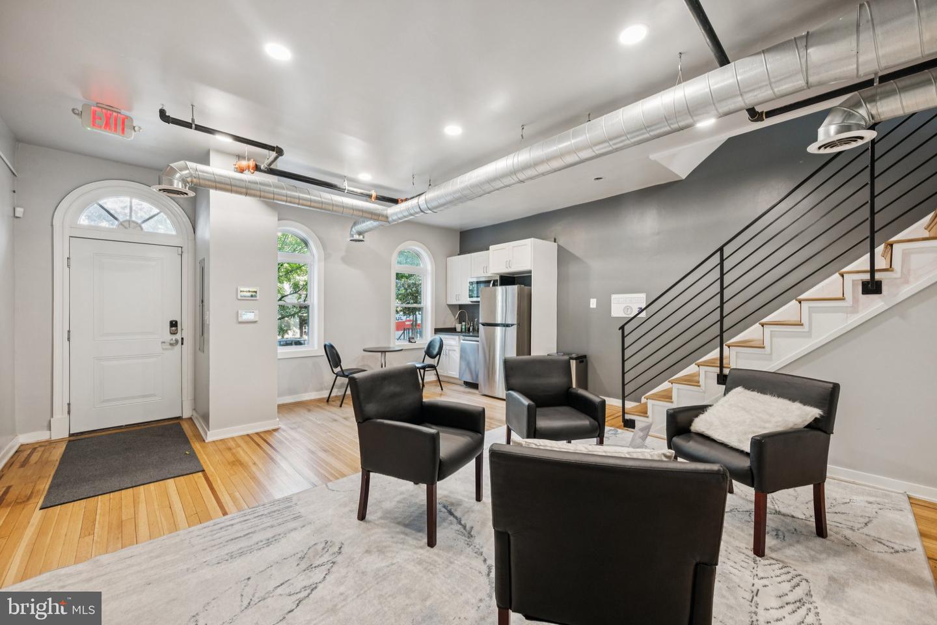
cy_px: 312
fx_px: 364
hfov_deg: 104.3
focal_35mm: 14
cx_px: 468
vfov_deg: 81.2
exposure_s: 1/13
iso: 400
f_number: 7.1
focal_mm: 14
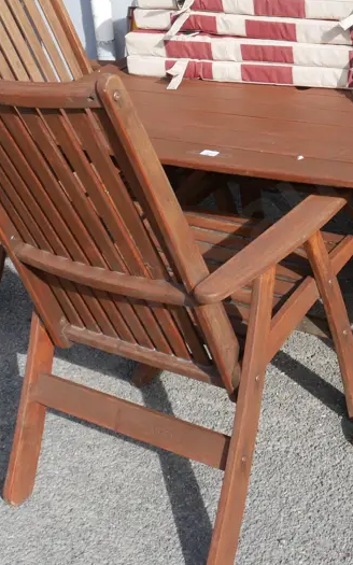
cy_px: 185
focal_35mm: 62
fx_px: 955
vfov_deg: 32.7
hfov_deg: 20.5
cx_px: 315
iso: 200
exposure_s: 1/400
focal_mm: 15
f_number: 7.1
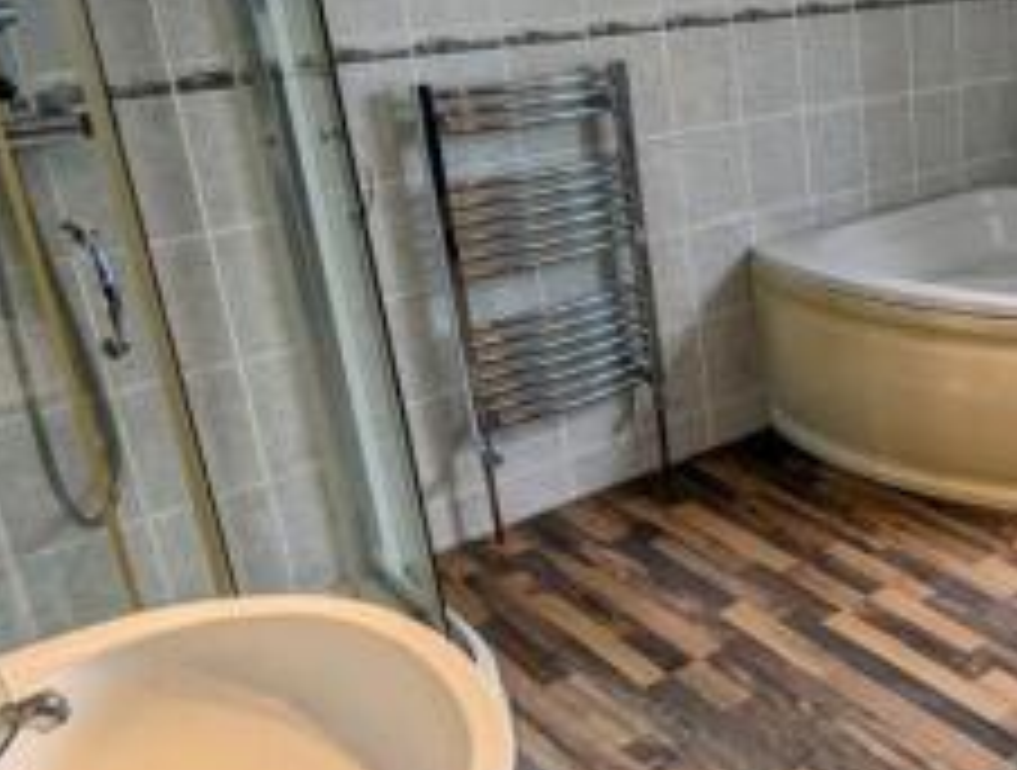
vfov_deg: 35.2
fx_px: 1208
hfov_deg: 39.4
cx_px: 1053
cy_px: 313
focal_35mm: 41
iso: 91
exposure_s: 1/100
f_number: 2.2
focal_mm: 2.35
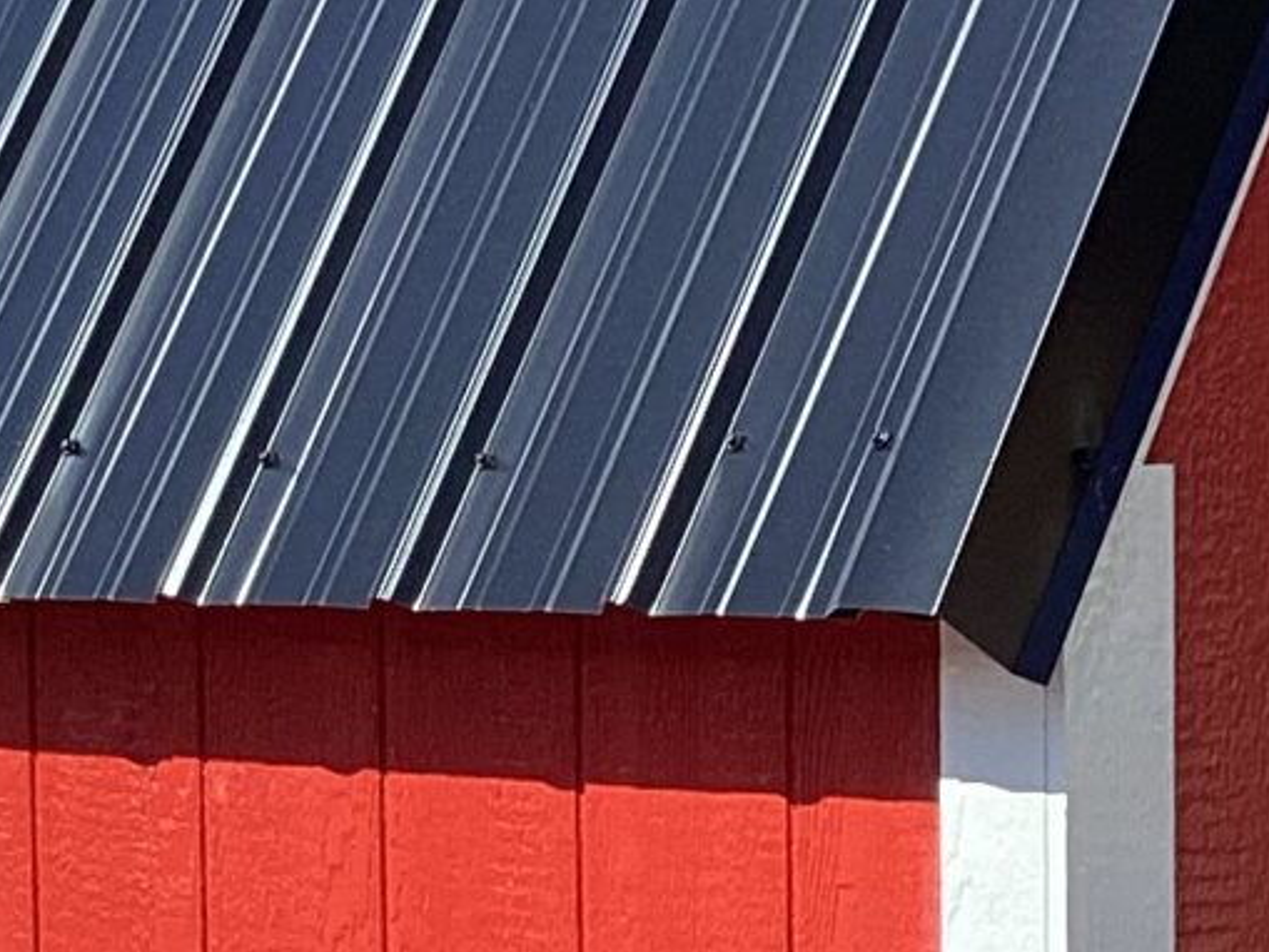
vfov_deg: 9.5
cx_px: 730
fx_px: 5720
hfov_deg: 12.7
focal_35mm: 156
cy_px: 875
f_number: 2.4
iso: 25
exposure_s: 1/684
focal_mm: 3.3
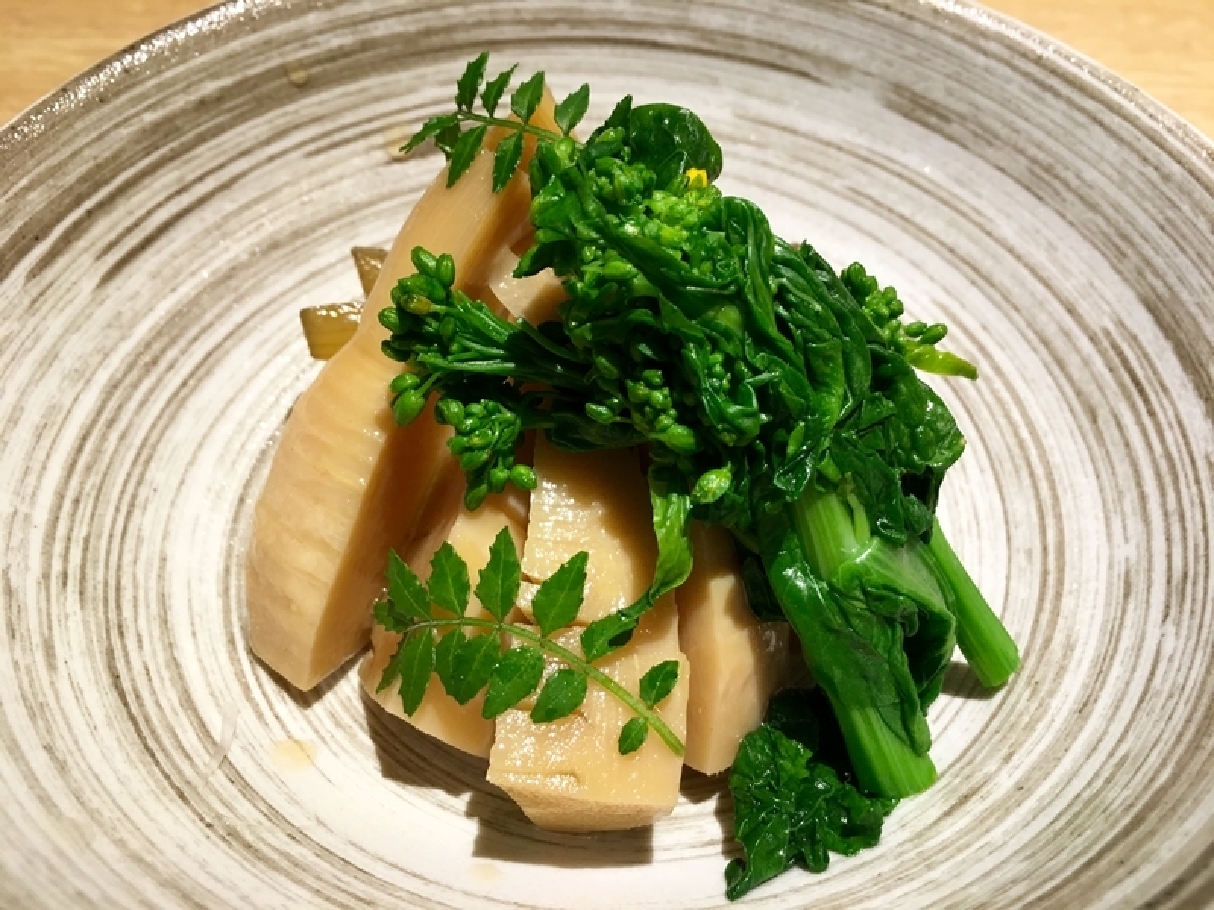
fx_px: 1017
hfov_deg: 61.7
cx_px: 607
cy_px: 455
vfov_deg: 48.2
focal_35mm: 29
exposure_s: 1/30
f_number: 2.2
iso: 100
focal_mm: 4.15
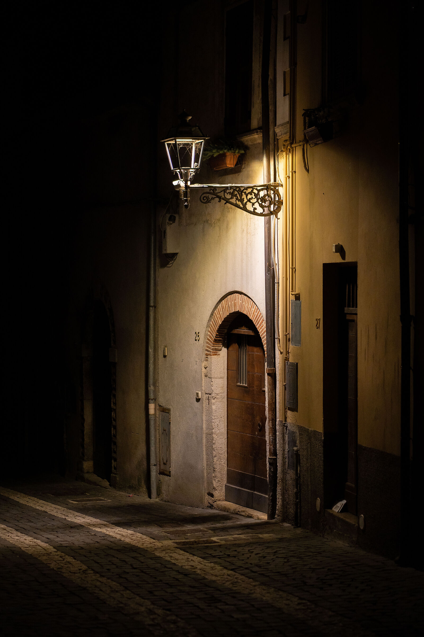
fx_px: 1502
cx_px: 212
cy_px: 318
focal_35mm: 85
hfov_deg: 16.1
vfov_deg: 23.9
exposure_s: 1/125
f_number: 2.2
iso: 640
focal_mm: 85
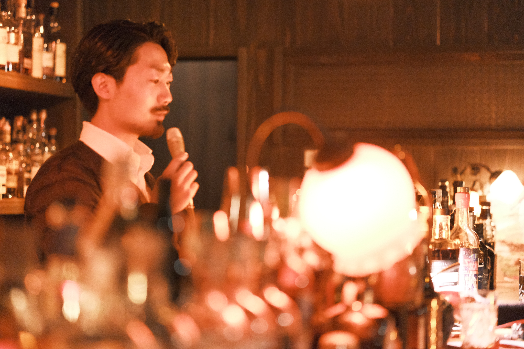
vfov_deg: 16.3
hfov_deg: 24.2
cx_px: 262
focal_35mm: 84
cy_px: 174
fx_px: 1223
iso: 8000
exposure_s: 1/13
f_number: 1.4
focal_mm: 56
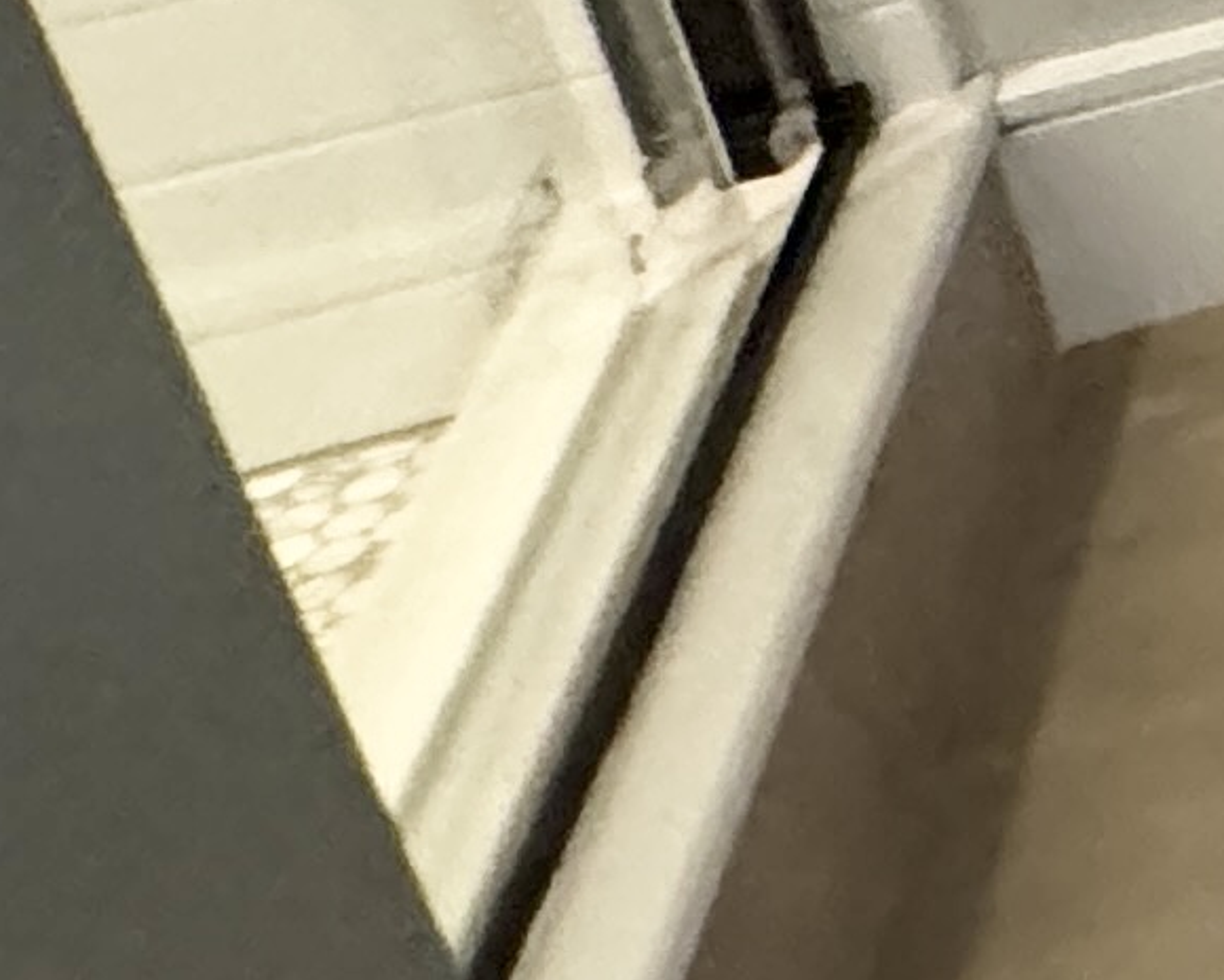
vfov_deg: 13.2
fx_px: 3441
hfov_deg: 10.3
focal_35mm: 95
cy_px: -1179
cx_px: 4041
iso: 320
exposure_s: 1/60
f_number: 2.2
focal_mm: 2.22
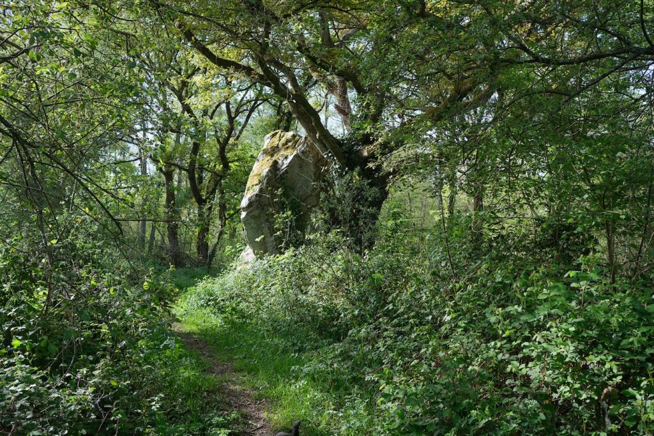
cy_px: 218
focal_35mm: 35
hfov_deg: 54.4
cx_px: 327
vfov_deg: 37.9
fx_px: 636
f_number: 4
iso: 250
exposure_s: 1/300
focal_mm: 23
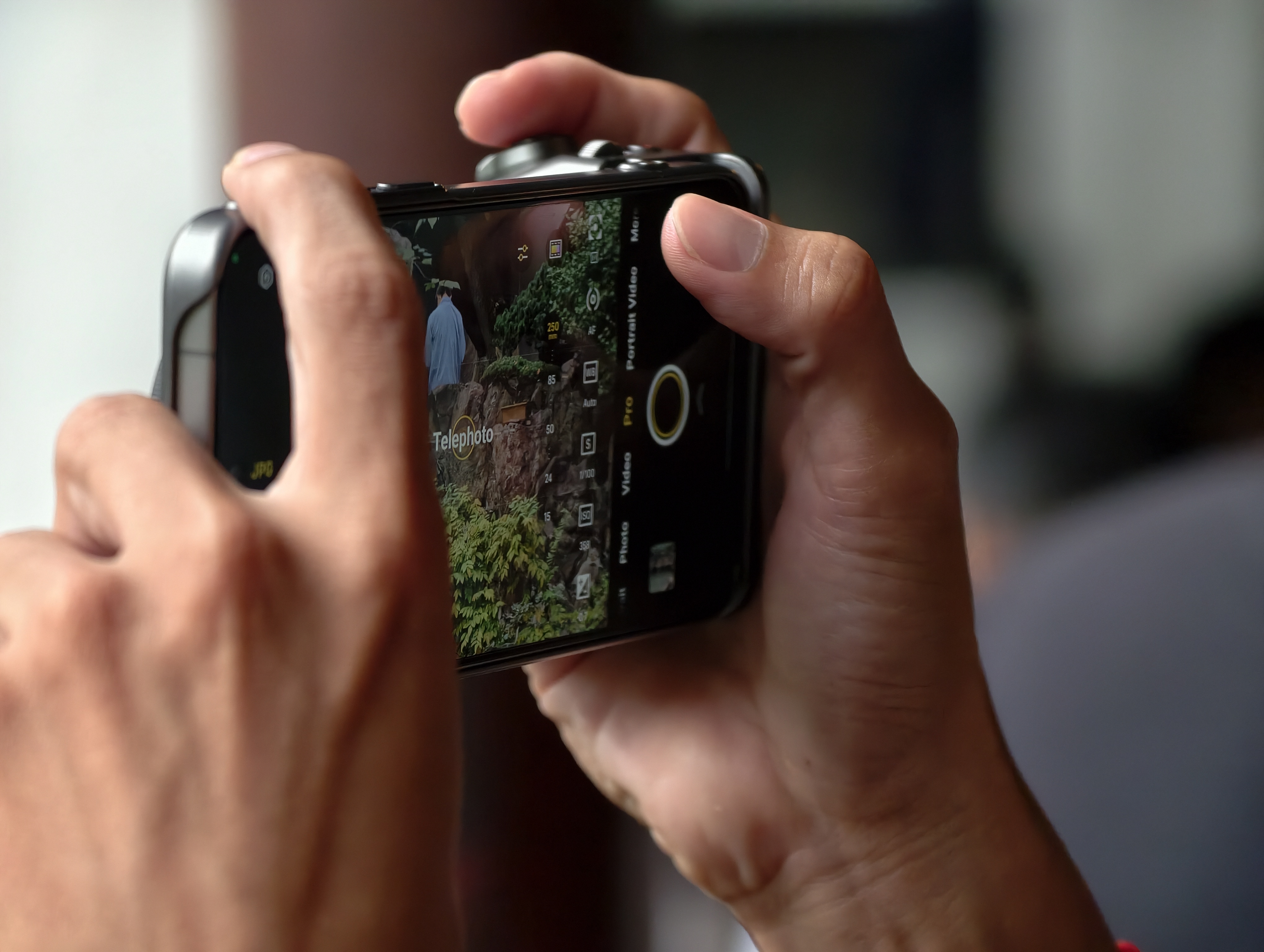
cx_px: 632
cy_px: 476
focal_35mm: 200
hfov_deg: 9.9
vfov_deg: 7.4
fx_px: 7313
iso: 1893
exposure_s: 1/566
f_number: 2.67
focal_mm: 52.83
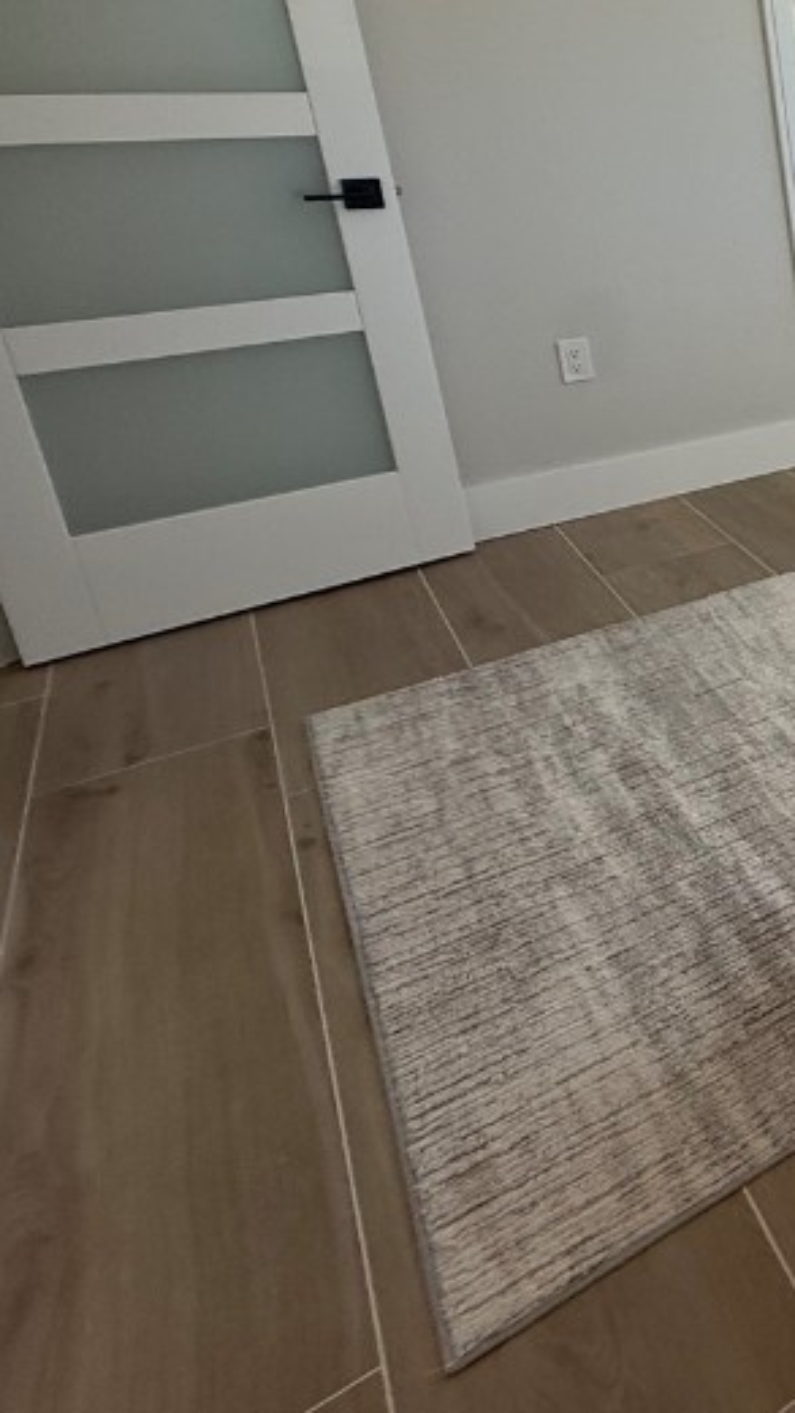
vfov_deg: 61.5
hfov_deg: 24.6
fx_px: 1124
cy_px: 391
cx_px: 1319
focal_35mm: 30
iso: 64
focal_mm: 2.22
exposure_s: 1/475
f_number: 2.2
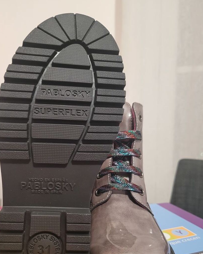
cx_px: 87
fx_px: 248
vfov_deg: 53.5
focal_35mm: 33
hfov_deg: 44.4
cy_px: 161
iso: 640
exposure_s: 1/33
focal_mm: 5.4
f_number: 1.8
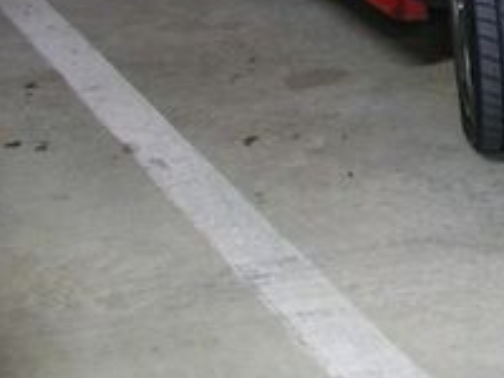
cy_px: -156
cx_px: 678
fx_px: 2097
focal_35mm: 144
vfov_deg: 10.0
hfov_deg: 13.2
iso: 64
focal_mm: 7.6
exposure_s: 1/2
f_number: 3
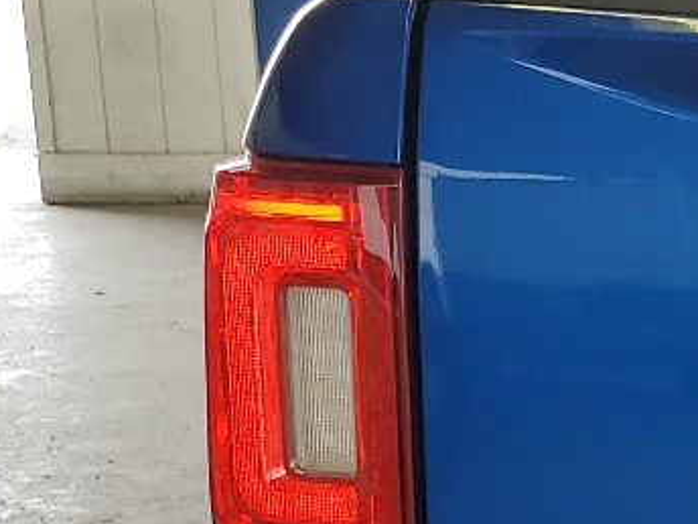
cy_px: 447
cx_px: 1469
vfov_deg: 12.2
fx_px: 2440
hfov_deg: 13.5
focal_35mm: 121
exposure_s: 1/196
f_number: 1.5
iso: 50
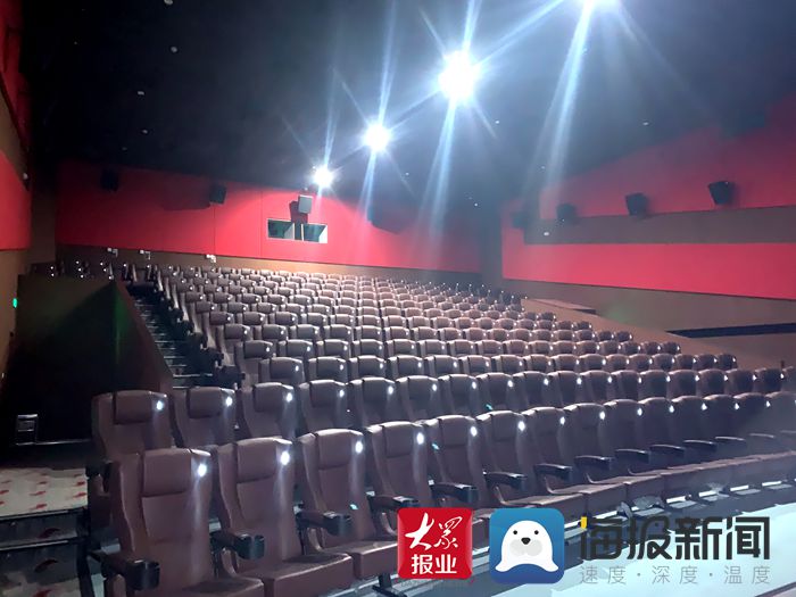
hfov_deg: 67.3
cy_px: 298
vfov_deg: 53.1
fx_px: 598
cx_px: 398
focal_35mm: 26
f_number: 1.8
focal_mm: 4.25
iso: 1250
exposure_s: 1/4
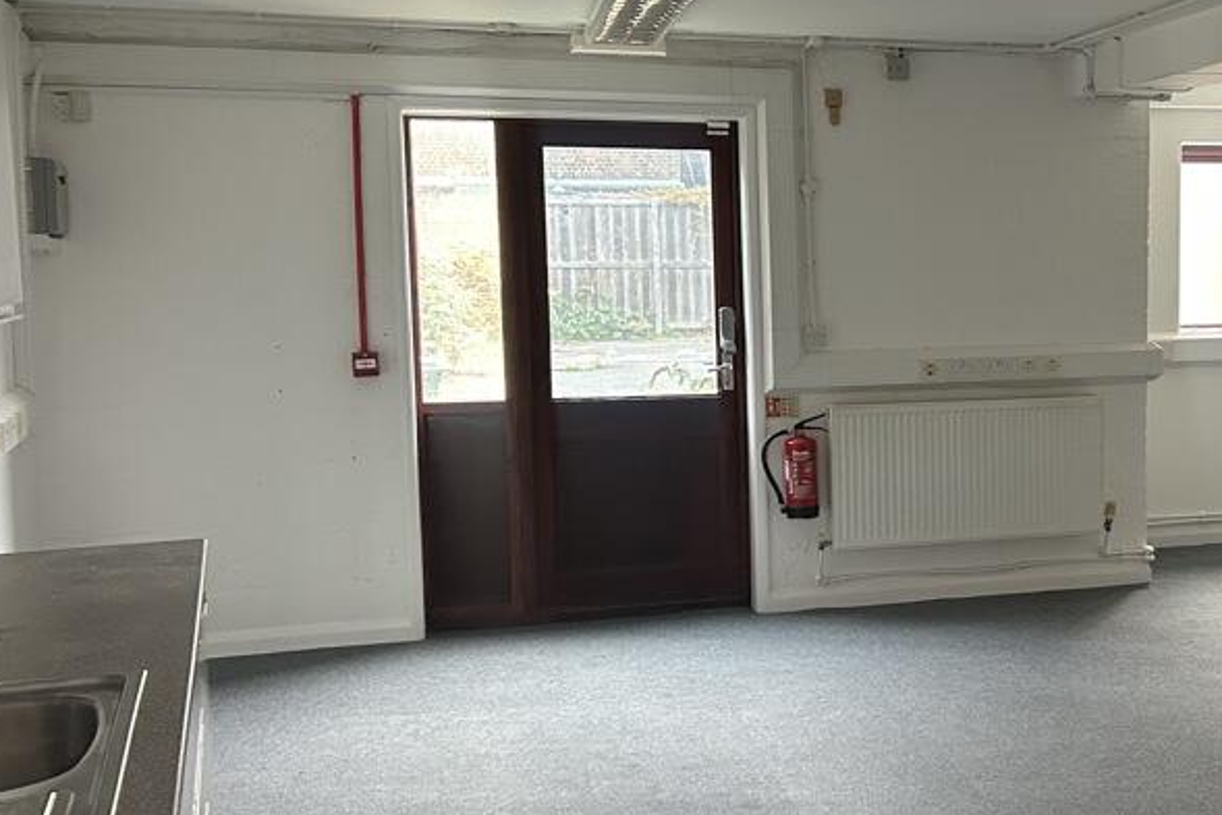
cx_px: 998
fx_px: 1596
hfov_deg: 40.0
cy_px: 406
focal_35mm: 47
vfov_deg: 28.7
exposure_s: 1/60
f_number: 1.5
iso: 400
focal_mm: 5.7
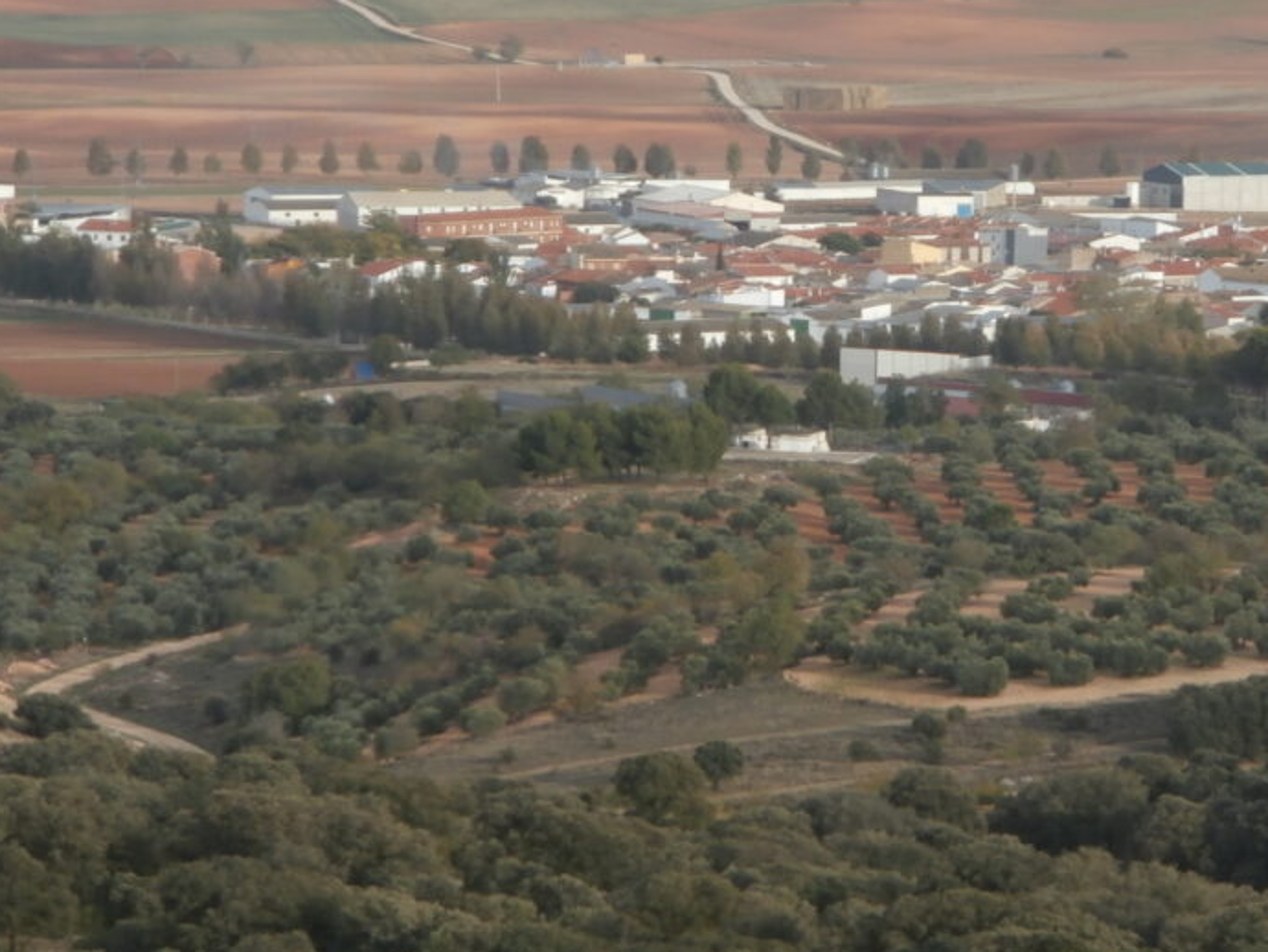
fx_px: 13045
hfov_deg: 5.6
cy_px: 329
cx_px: 871
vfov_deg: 4.2
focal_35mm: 356
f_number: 5.8
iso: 100
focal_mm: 42
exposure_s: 1/200
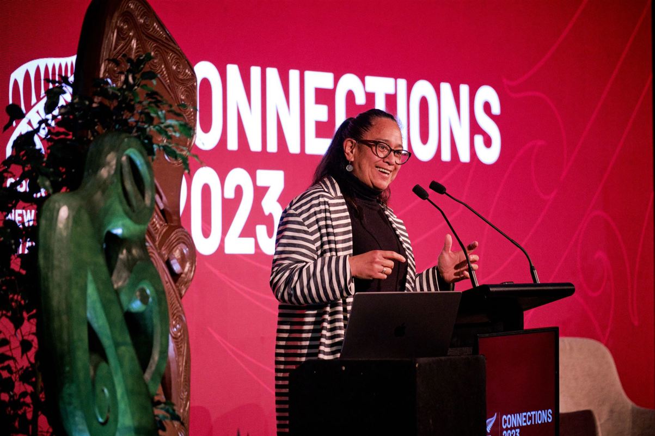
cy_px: 218
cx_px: 328
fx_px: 3819
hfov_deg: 9.8
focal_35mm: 210
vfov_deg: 6.5
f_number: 2.8
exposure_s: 1/250
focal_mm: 140
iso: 3200
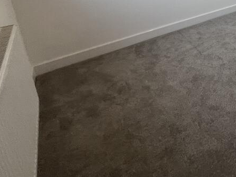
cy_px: -22
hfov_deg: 43.9
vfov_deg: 38.1
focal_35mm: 30
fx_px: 205
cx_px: 267
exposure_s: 1/99
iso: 50
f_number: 1.8
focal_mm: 1.57
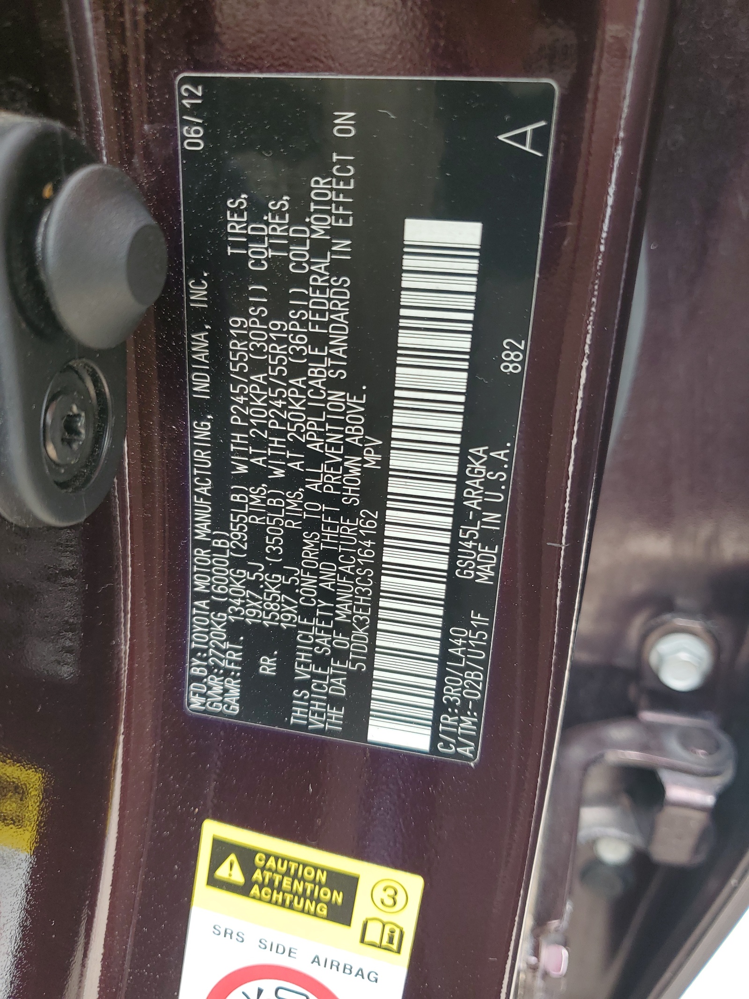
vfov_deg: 67.3
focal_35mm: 26
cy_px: 500
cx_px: 374
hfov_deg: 53.1
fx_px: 750
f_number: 1.5
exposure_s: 1/145
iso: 50
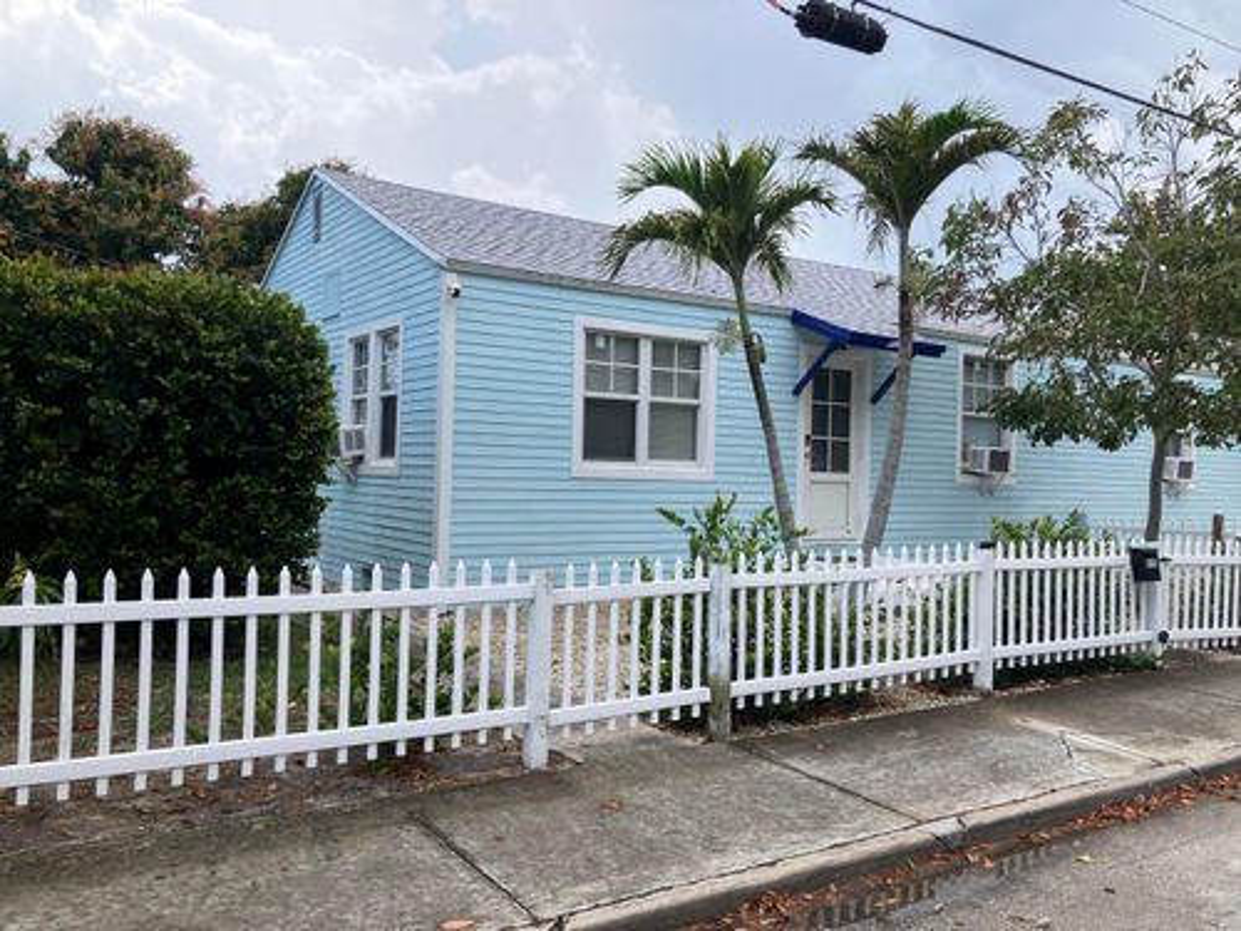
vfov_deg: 49.7
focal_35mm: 28
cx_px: 620
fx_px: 1004
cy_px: 466
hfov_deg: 63.4
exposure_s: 1/1245
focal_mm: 3.99
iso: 32
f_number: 1.8
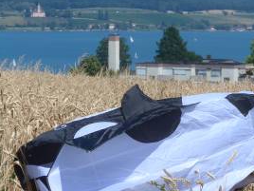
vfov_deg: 5.6
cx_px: 180
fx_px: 1930
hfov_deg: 7.5
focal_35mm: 263
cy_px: 131
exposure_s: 1/800
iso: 80
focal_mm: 21.6
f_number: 4.9
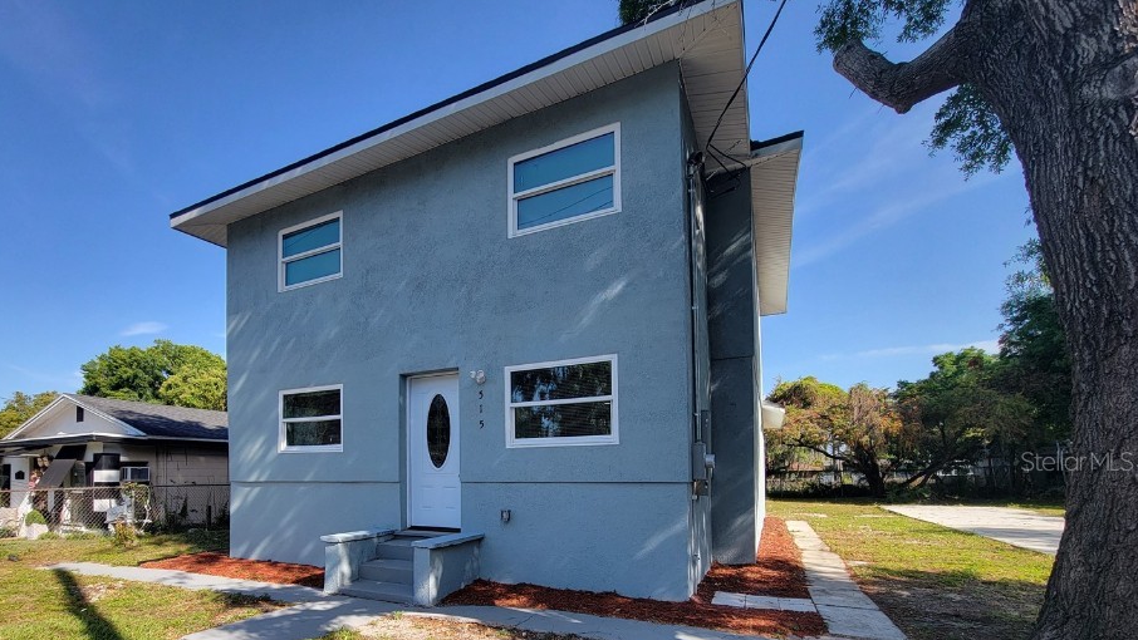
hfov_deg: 98.8
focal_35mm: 16
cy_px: 461
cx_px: 496
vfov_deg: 64.1
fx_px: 483
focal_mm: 2.2
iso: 50
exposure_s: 1/696
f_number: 2.2
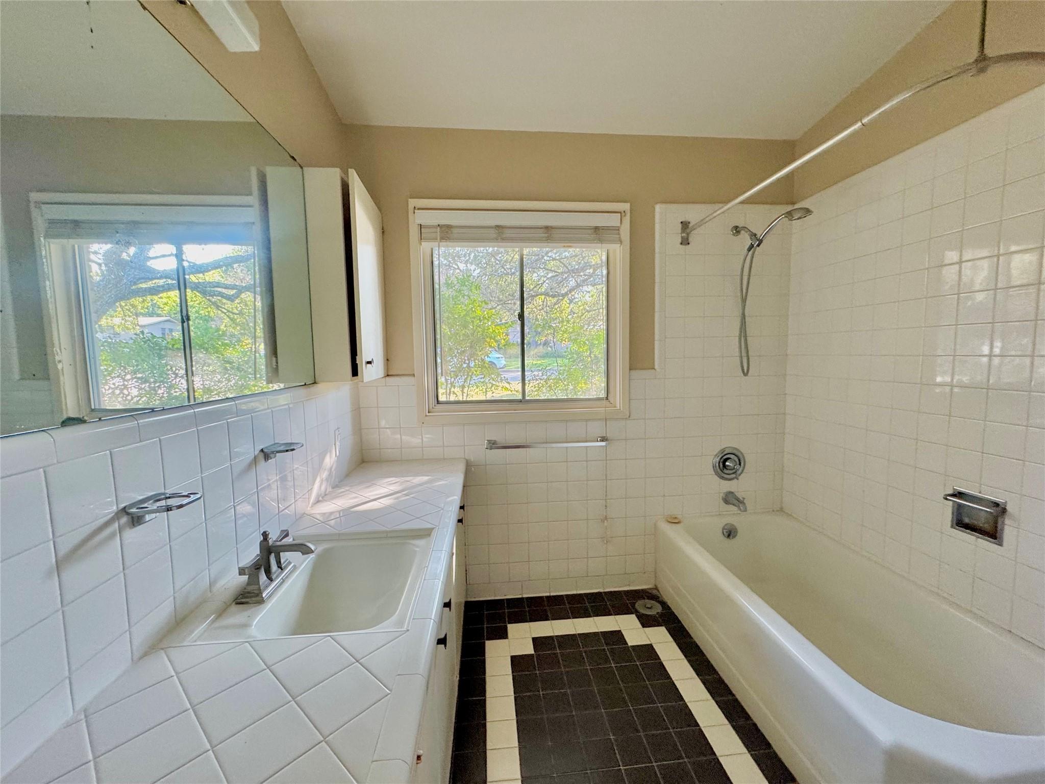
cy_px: 392
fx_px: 423
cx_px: 522
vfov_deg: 85.7
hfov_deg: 102.1
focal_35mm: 14
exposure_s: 1/99
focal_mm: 2.22
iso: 250
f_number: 2.2
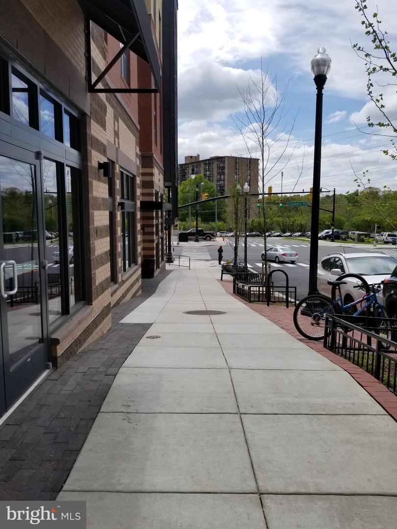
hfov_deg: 53.1
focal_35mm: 26
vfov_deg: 67.3
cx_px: 198
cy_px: 264
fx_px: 398
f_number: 1.7
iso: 50
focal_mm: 4.25
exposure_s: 1/4072
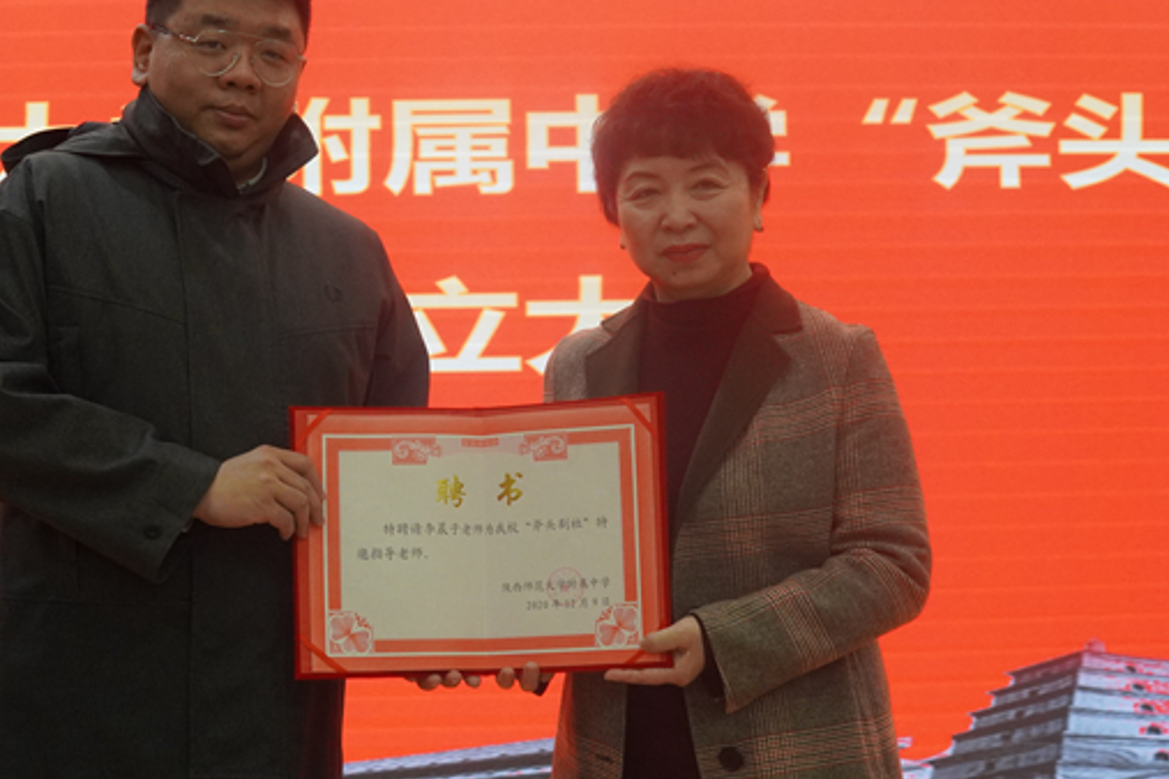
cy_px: 351
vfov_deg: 19.2
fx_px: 2305
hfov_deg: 28.2
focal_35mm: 71
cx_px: 367
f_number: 4
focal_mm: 30
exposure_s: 1/160
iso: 1250
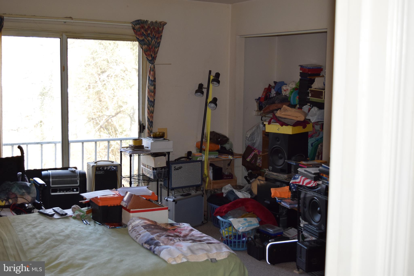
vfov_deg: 28.9
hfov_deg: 42.3
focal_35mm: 46
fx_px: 535
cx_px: 207
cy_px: 138
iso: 800
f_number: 5.6
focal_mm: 31
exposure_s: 1/125
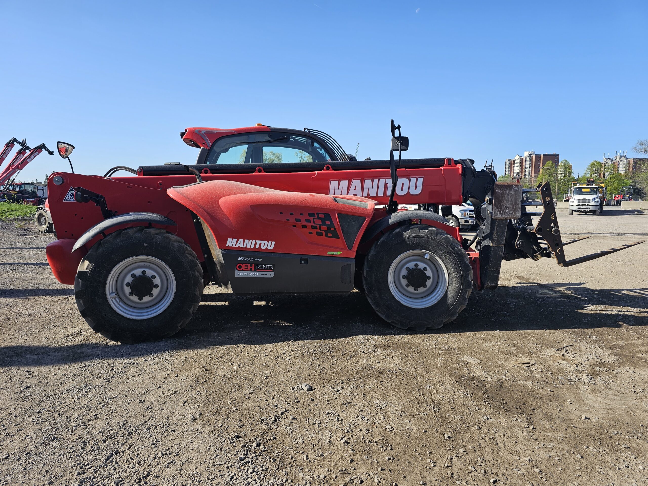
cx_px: 324
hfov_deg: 73.9
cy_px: 243
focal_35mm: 23
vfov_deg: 58.9
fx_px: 431
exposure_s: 1/571
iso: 10
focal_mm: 6.3
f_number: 1.7
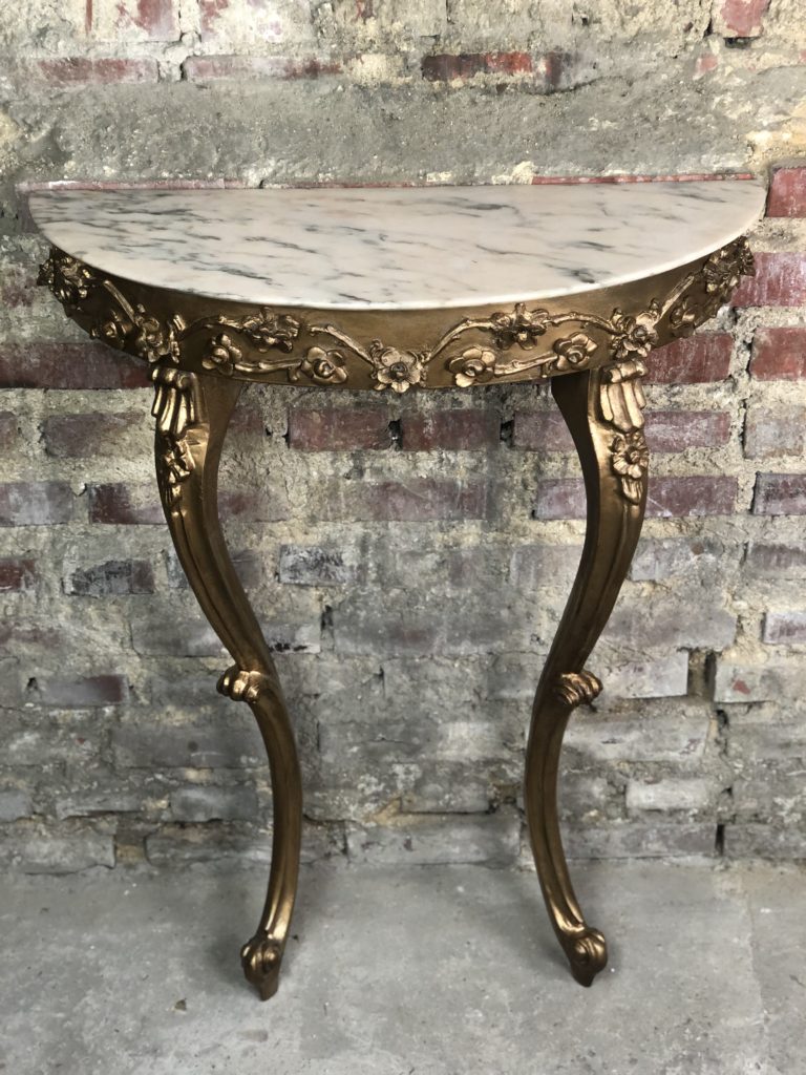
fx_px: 1614
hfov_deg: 28.0
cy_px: 538
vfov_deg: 36.8
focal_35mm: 52
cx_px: 403
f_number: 2.4
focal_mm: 6
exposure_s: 1/50
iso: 80
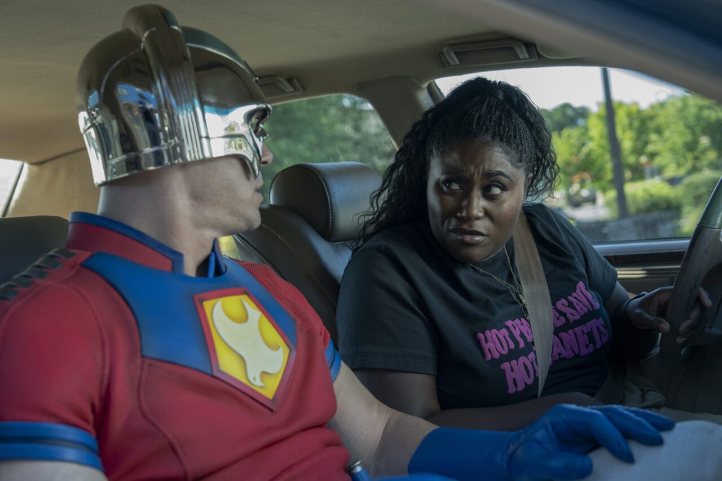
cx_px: 361
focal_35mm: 50
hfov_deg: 39.6
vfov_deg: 27.0
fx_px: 1003
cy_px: 240
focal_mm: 50
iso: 640
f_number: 4.5
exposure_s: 1/200
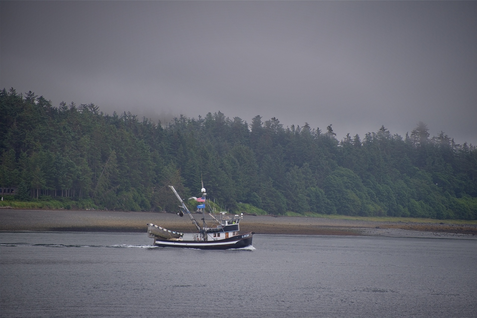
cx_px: 238
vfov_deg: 5.5
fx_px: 3313
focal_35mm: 250
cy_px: 159
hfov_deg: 8.2
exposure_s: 1/500
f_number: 5.6
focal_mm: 250
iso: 360
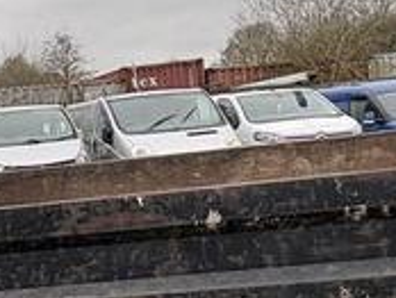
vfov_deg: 20.4
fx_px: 825
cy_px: 196
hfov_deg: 25.5
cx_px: -14
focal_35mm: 72
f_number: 2.2
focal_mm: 2.22
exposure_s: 1/144
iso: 40
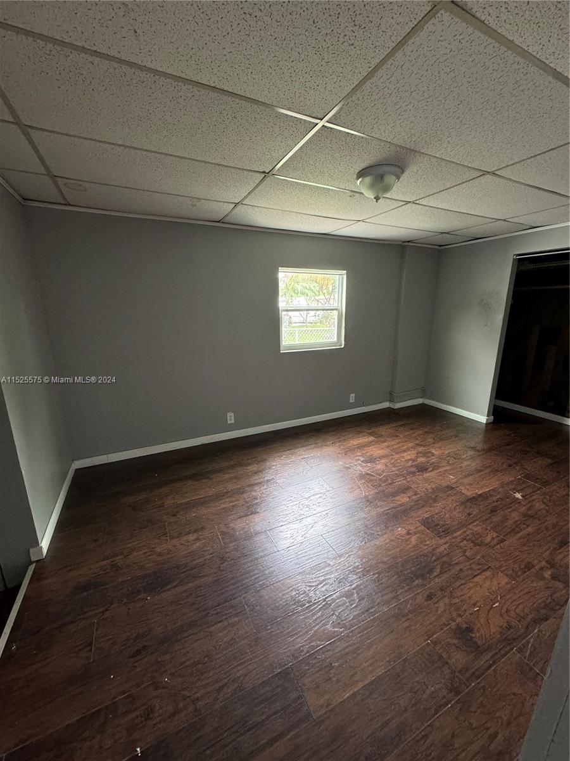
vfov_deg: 102.1
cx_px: 285
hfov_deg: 85.7
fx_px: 307
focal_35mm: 14
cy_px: 380
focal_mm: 2.22
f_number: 2.2
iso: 320
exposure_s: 1/60
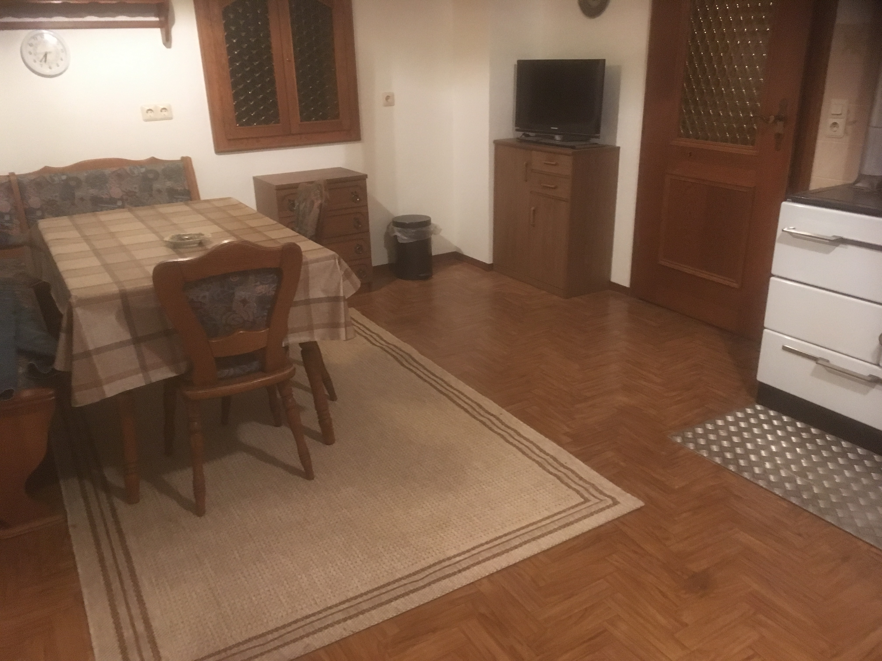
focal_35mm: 29
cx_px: 441
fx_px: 739
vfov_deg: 48.2
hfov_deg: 61.7
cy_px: 330
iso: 250
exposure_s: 1/17
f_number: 2.2
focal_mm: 4.15
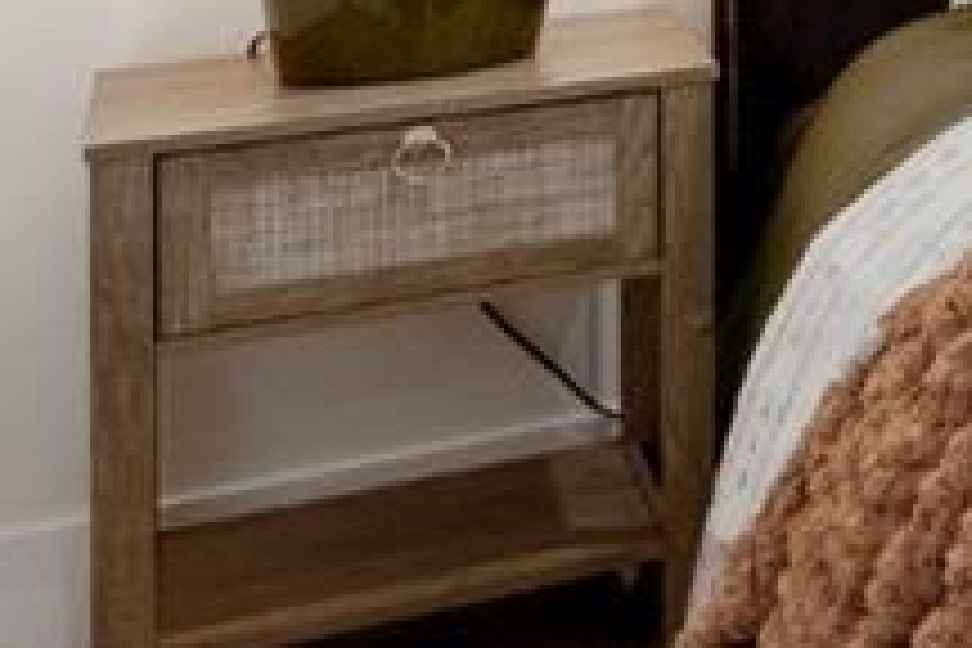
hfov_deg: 12.2
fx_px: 2619
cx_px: 2763
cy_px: -531
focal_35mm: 97
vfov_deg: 12.8
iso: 640
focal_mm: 14
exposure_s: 1/15
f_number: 8
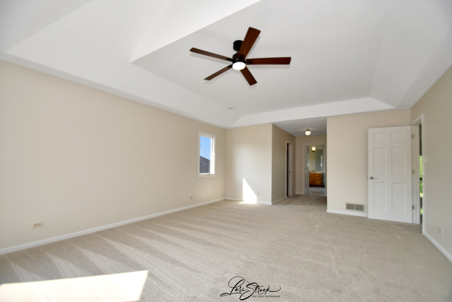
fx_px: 188
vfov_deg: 77.3
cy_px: 151
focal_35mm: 15
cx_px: 226
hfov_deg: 100.4
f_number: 8
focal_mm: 10
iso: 400
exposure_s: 1/1250
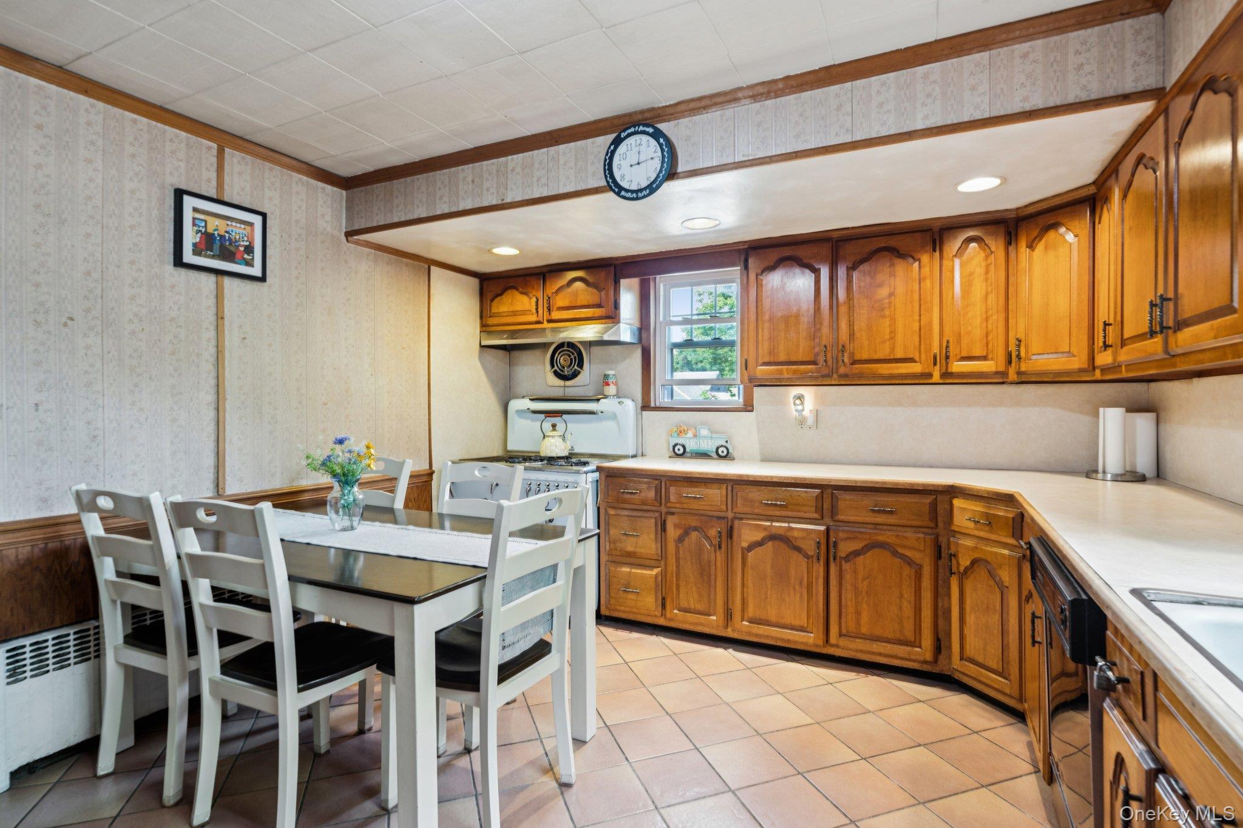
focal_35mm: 17
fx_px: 587
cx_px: 622
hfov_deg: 93.3
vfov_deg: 70.4
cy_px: 414
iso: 200
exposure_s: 1/4
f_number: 8
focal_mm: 17
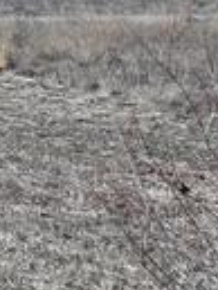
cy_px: 107
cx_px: -667
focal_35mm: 190
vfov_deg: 10.4
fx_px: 1593
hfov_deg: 6.3
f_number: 2.8
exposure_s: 1/2000
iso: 160
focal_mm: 12.29
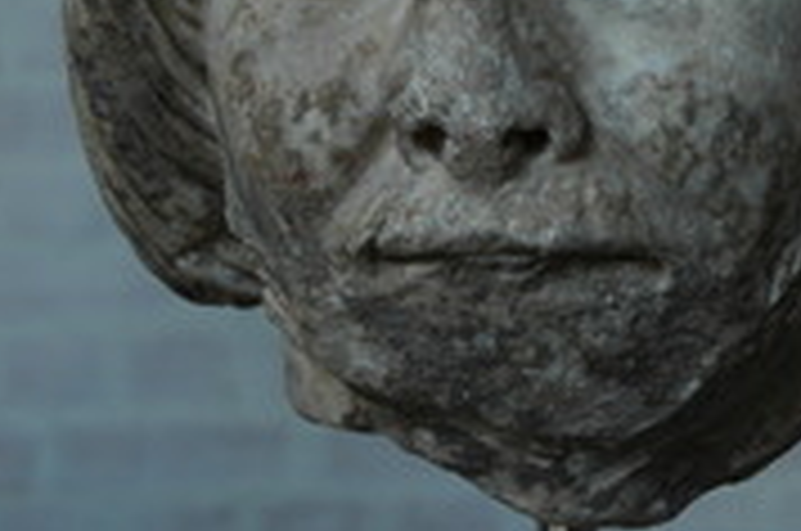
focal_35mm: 126
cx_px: 531
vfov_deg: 10.7
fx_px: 2798
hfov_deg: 16.3
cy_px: -18
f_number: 4.2
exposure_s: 1/30
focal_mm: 34
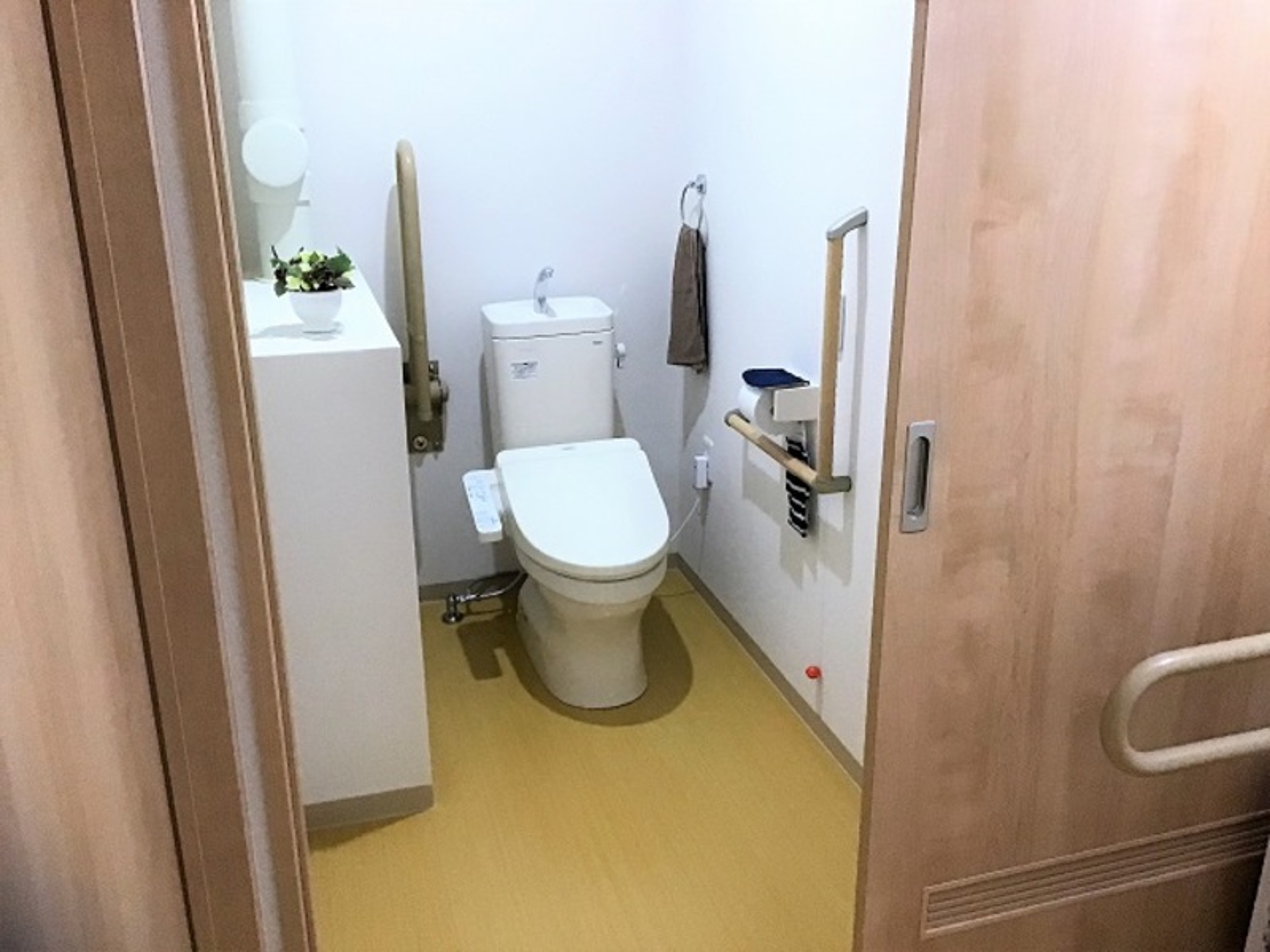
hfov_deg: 58.4
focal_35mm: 31
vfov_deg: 45.4
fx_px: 1137
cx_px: 635
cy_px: 476
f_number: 2.4
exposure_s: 1/30
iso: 160
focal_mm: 3.3
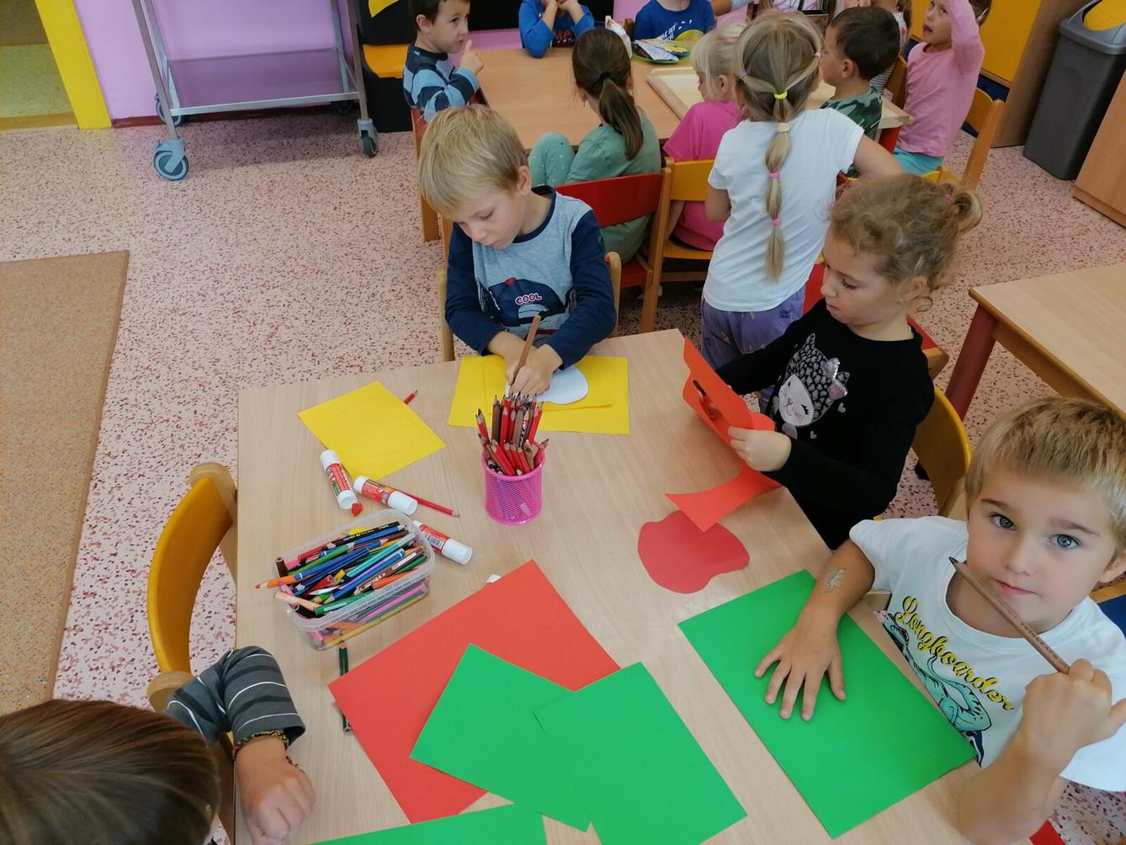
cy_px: 422
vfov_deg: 51.4
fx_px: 878
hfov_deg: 65.3
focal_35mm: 27
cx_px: 563
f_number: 1.8
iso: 100
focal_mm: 4.75
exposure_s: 1/100
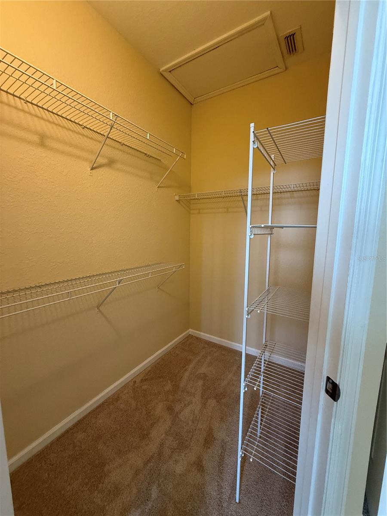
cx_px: 194
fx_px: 209
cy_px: 258
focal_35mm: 14
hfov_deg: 85.7
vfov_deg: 102.1
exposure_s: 1/60
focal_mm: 2.22
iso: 250
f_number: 2.2
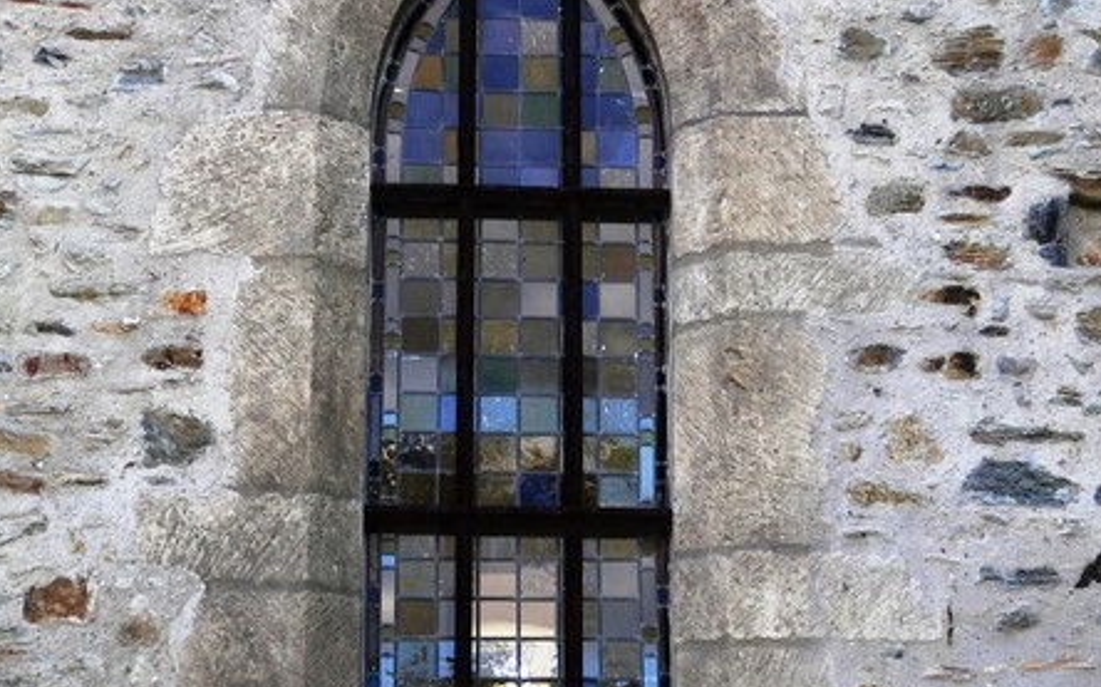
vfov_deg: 12.3
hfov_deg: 19.6
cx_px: 548
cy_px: 384
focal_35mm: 106
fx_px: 3179
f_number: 4.2
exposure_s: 1/125
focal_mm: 12.3
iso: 100
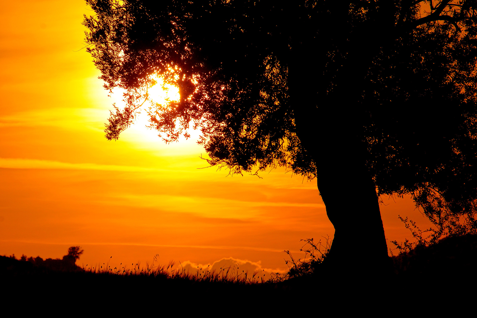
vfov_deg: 3.7
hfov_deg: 5.5
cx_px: 238
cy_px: 159
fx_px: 4968
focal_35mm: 375
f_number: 14
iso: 100
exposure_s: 1/2500
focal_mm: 250
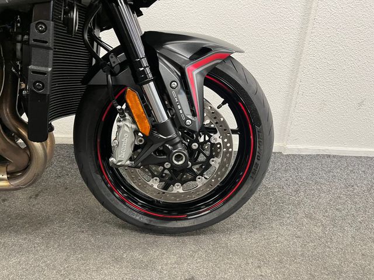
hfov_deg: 67.3
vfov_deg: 53.1
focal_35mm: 26
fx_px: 281
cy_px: 140
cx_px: 187
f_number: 1.6
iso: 320
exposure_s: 1/50
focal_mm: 5.1
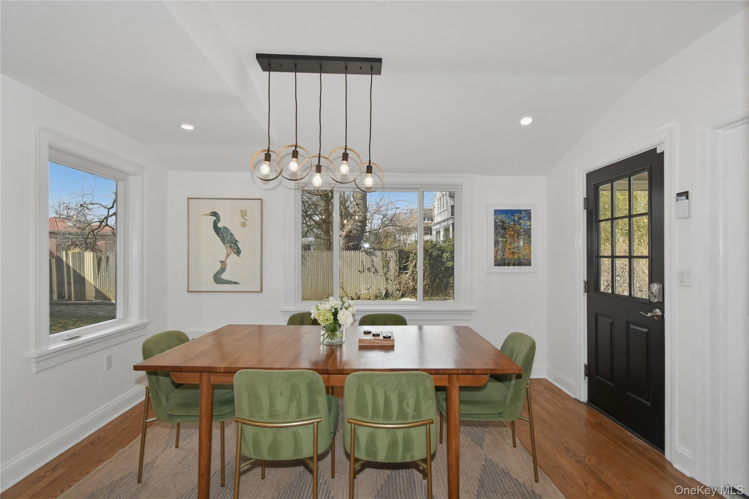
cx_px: 374
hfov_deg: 100.4
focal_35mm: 15
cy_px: 250
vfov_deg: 77.3
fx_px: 312
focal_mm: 10
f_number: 5.6
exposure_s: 1/125
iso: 110
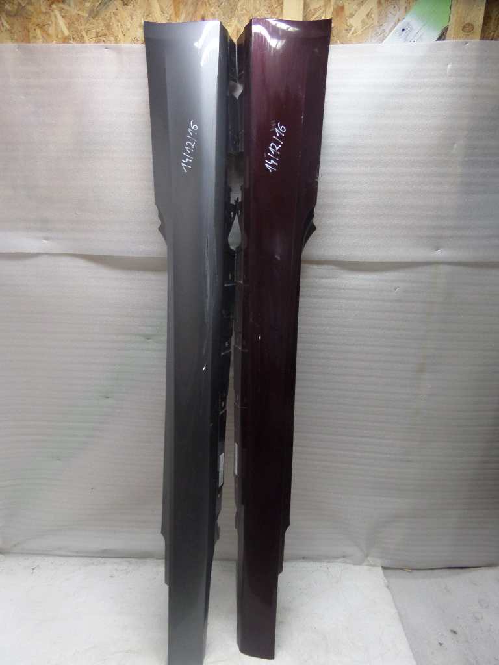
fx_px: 461
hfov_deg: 56.8
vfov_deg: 71.6
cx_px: 250
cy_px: 332
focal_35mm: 24
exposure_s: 1/20
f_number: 3.2
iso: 200
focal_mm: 4
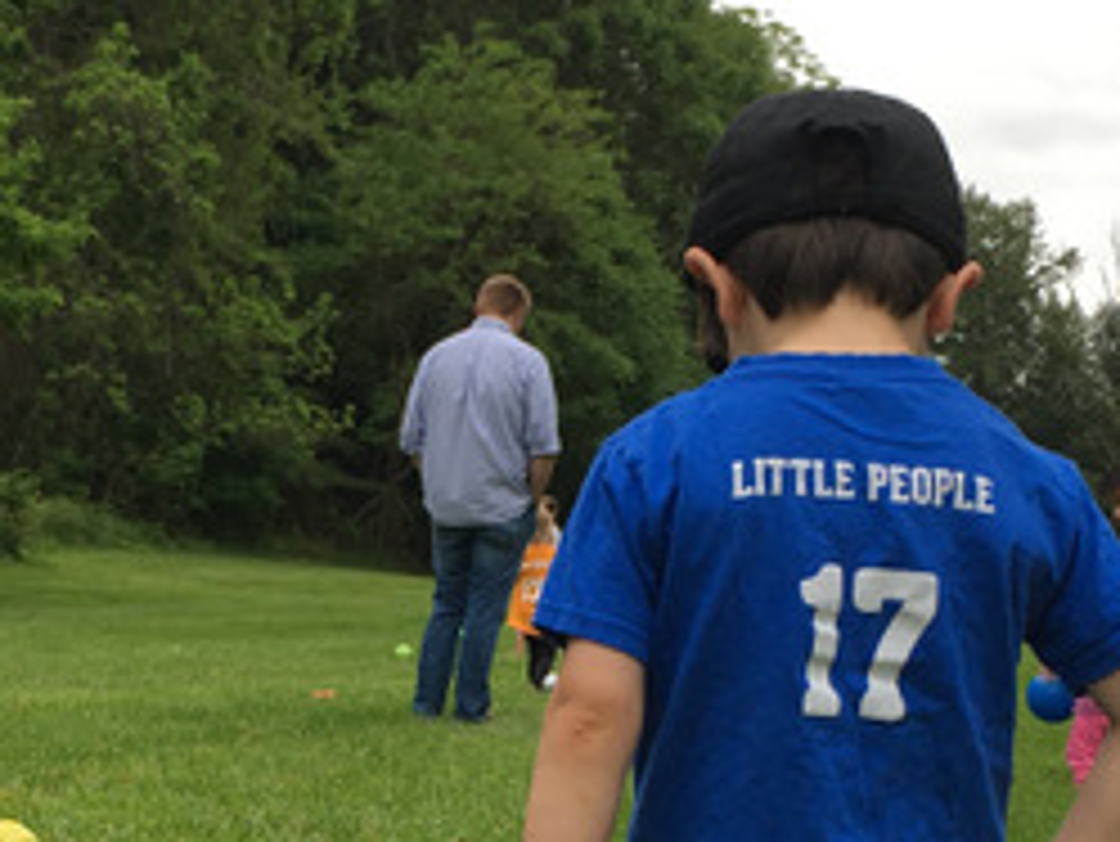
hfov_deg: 21.0
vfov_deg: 15.7
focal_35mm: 93
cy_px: 801
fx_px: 3010
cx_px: 432
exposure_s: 1/333
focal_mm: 4.15
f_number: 2.2
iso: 25
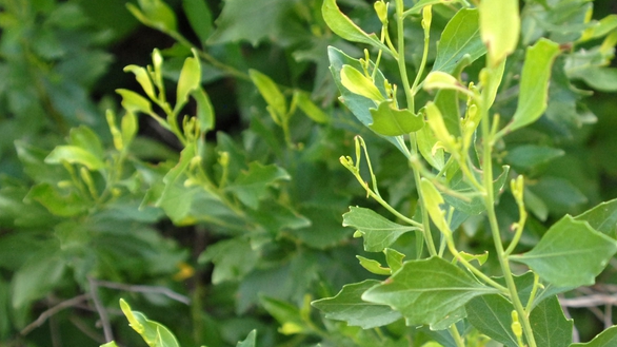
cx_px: 493
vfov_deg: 15.6
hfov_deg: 27.0
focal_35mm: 77
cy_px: 219
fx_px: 1259
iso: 400
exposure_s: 1/125
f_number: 5.6
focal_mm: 28
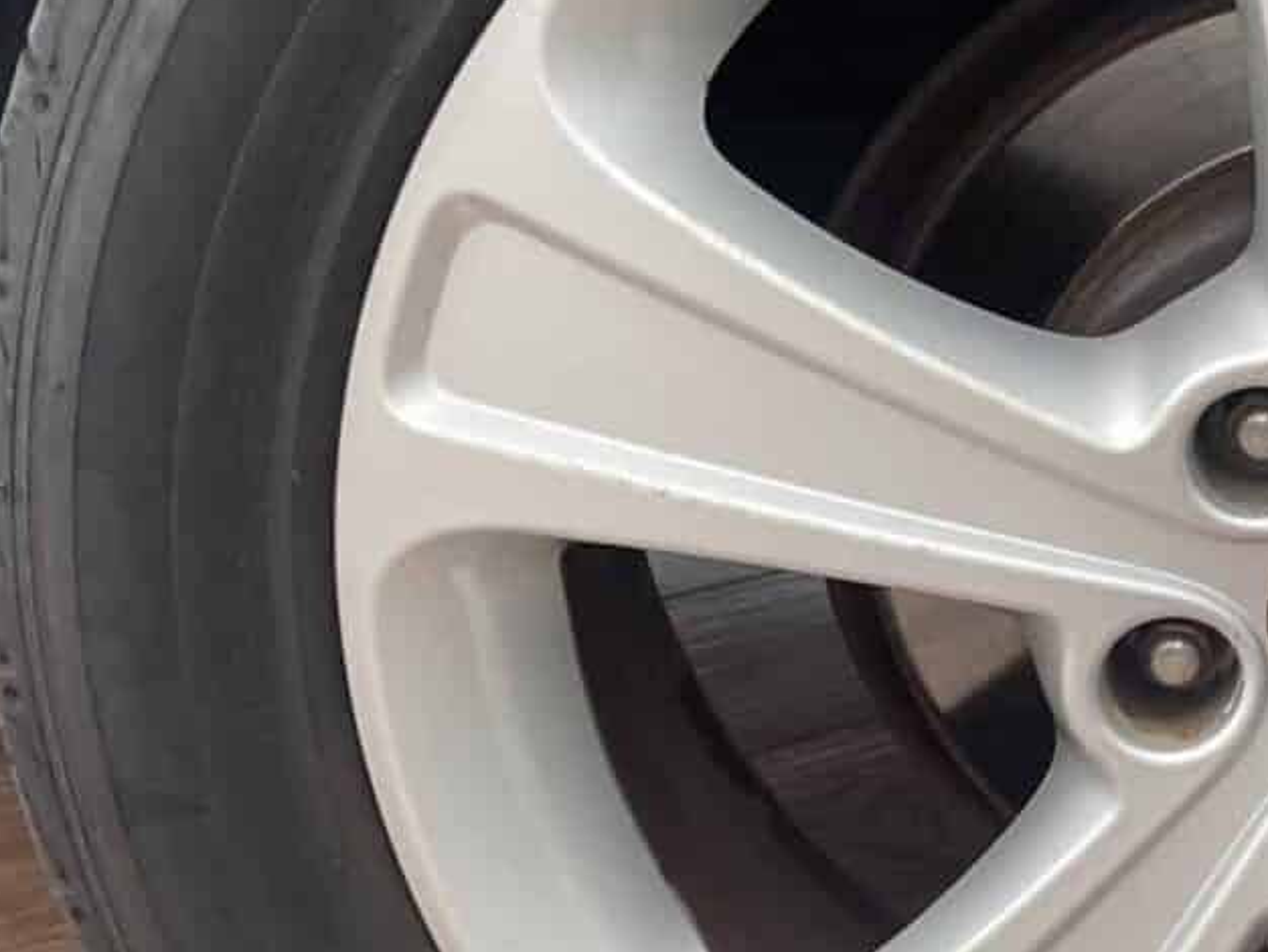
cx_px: 1507
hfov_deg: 21.4
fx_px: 3115
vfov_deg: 17.4
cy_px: 535
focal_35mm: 85
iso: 125
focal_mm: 4.2
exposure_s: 1/118
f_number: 1.6
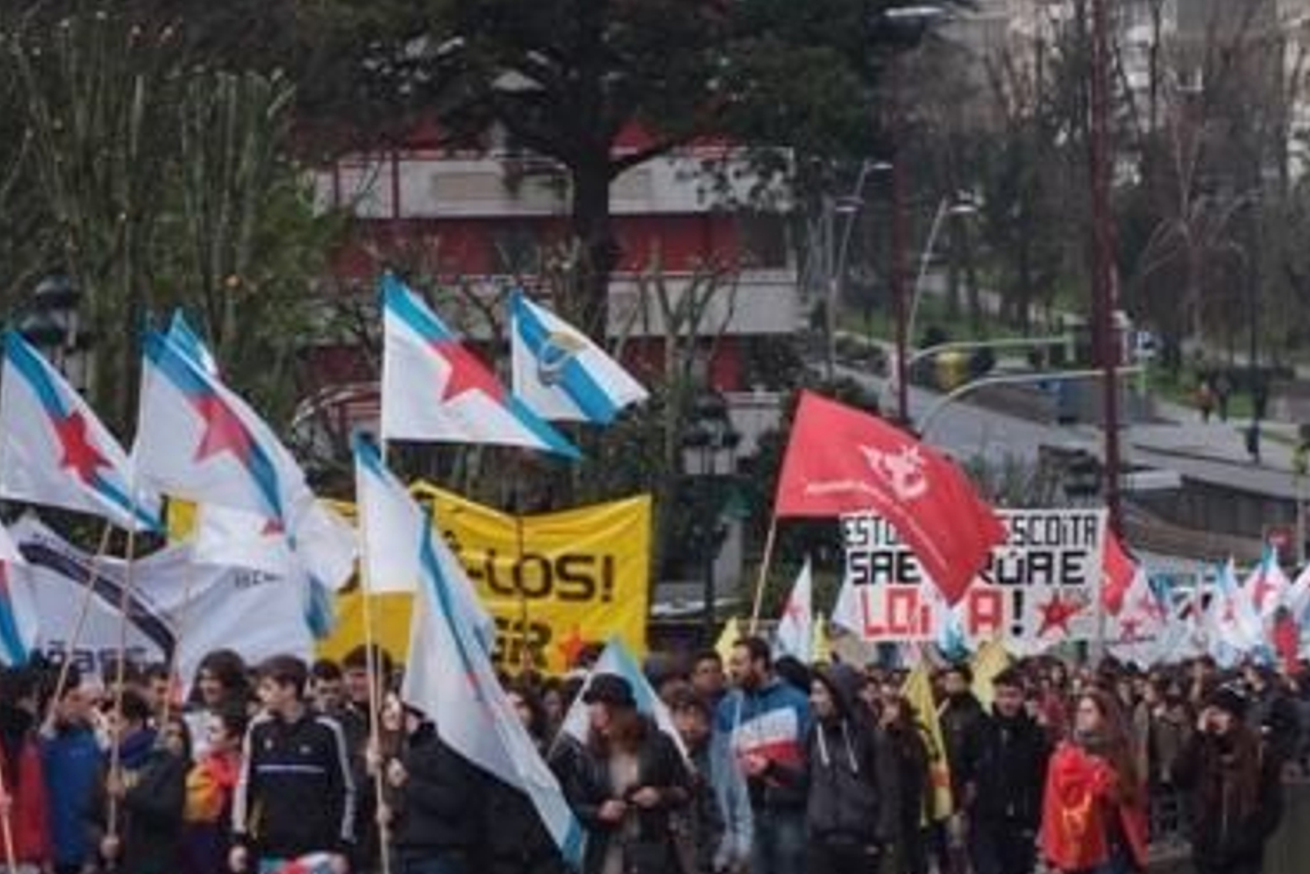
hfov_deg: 6.8
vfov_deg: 4.6
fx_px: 10990
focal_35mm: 302
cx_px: 354
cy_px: 580
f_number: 9
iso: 400
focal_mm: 116
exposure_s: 1/285
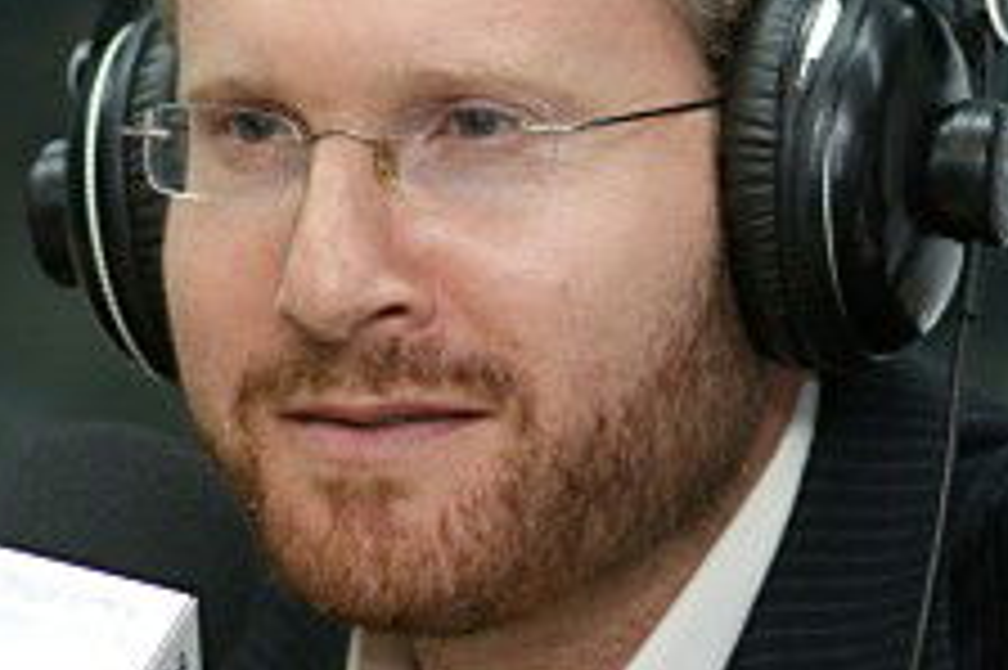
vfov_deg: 3.6
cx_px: 360
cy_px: 182
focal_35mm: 377
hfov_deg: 5.5
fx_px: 10553
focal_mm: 105
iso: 400
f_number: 2.8
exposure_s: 1/125
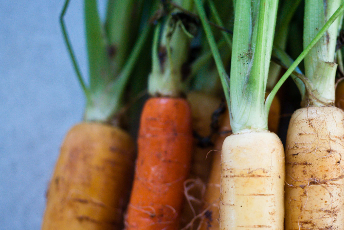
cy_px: 118
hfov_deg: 17.8
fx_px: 1089
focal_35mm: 114
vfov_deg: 12.0
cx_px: 257
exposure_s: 1/80
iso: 640
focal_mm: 50
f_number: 2.8
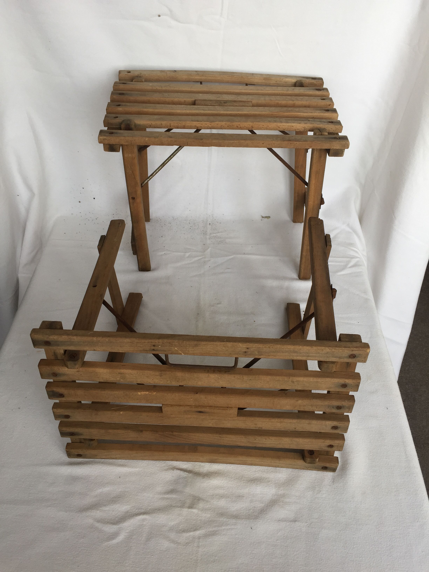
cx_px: 214
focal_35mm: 29
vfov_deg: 61.7
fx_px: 479
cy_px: 286
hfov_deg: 48.2
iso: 32
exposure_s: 1/100
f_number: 2.2
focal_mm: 4.15
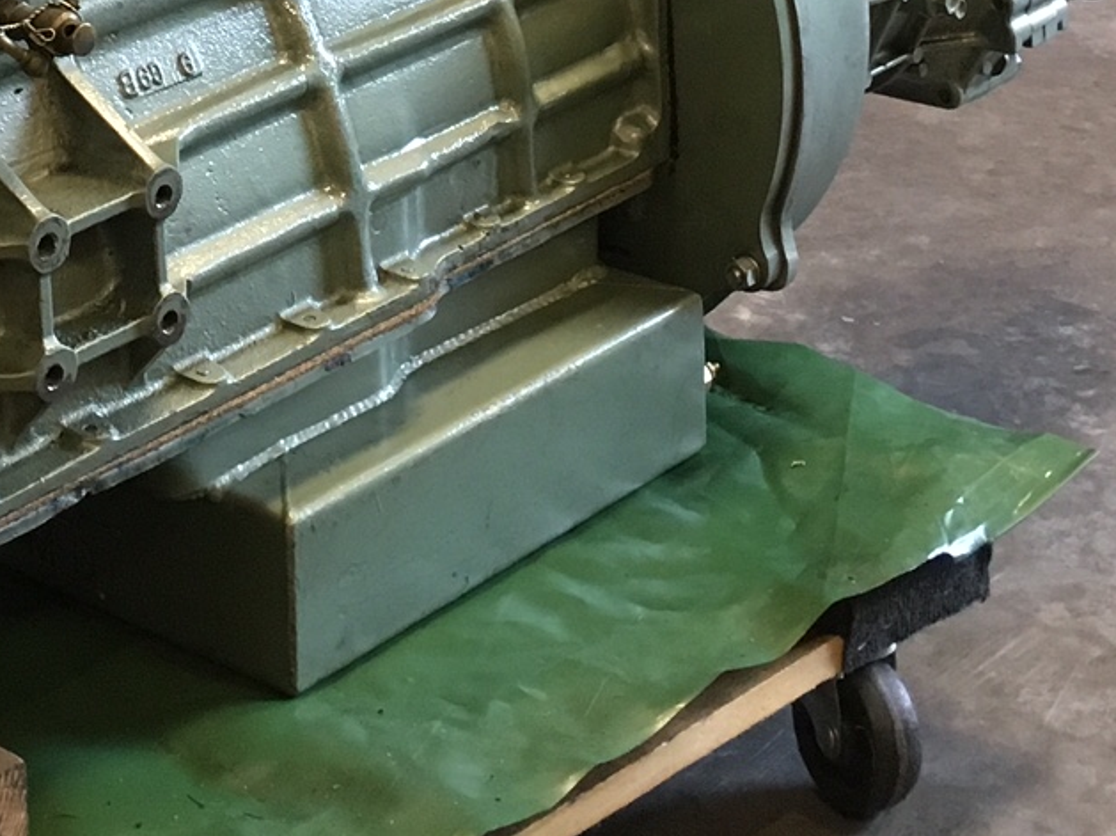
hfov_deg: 20.8
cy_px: -501
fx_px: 2997
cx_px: 179
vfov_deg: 14.6
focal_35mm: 93
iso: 125
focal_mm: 4.15
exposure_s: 1/30
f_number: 2.2
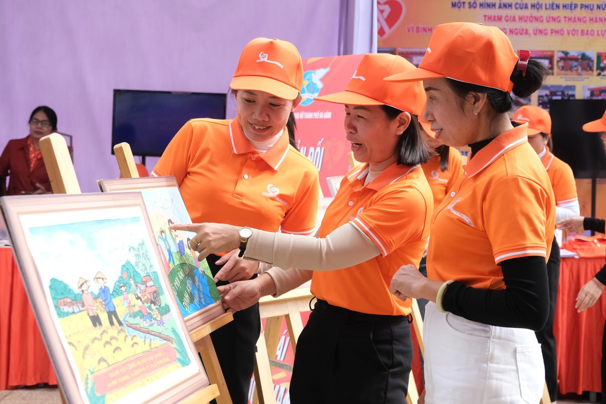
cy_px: 202
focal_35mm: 56
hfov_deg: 35.6
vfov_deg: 24.2
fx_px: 943
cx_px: 303
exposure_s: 1/2700
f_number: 5.6
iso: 1600
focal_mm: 37.6
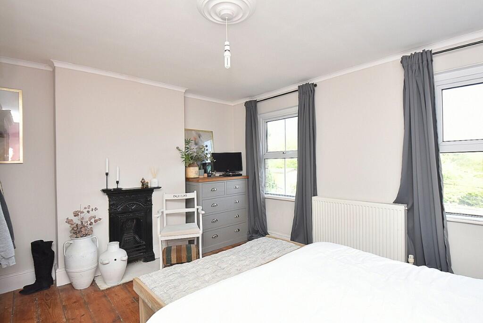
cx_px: 242
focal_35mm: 16
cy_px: 162
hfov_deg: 94.9
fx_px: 221
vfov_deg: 72.1
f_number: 5
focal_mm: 11
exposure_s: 1/200
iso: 560
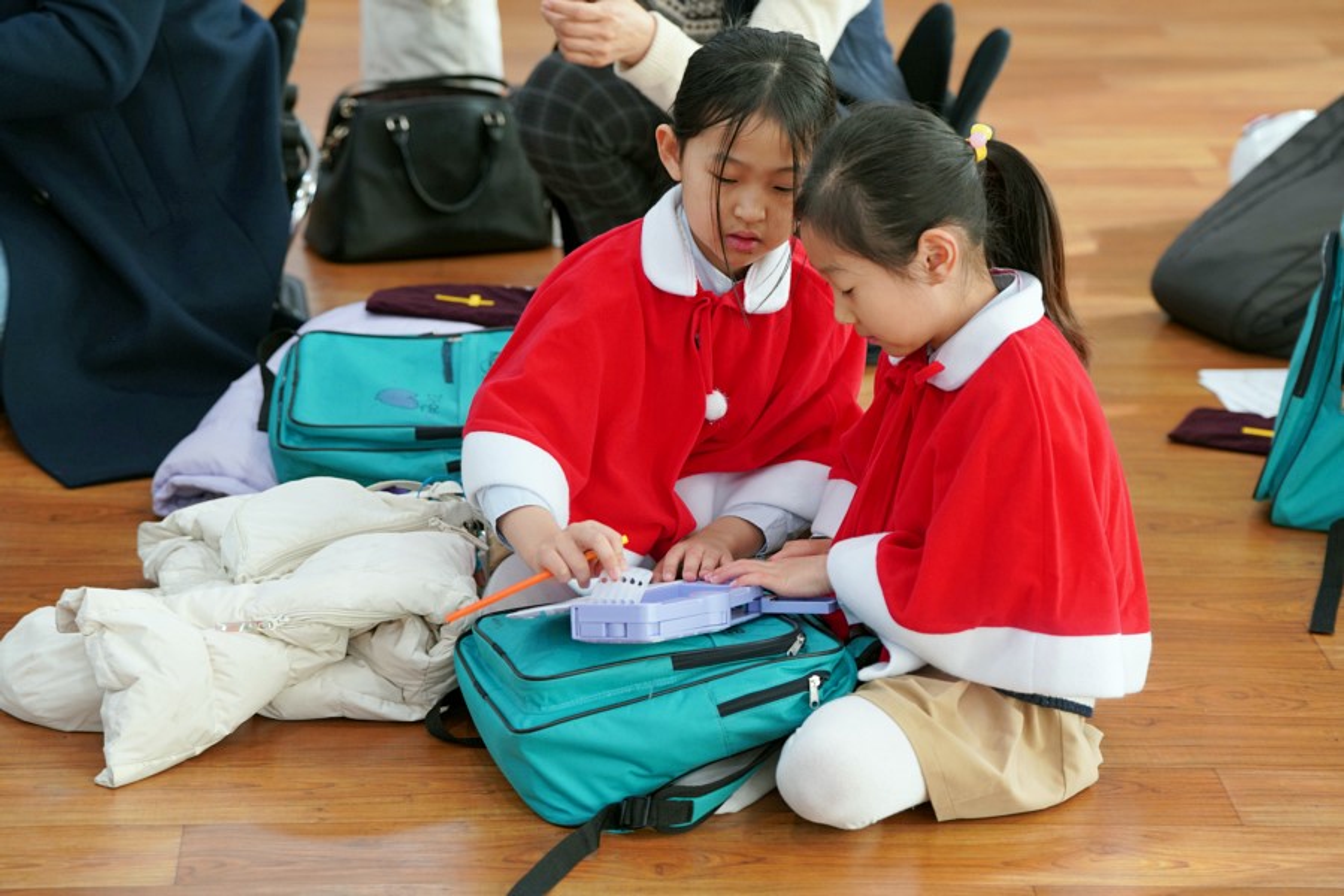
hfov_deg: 19.6
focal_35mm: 104
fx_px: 3882
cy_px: 448
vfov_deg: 13.2
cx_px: 672
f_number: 4
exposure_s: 1/160
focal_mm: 104
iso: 1000
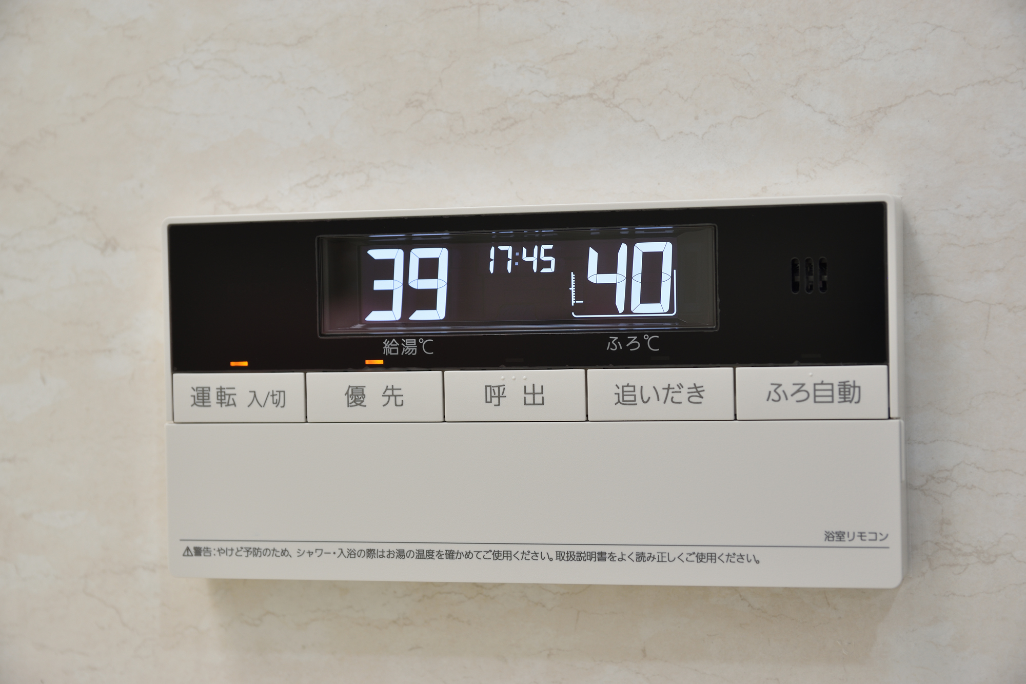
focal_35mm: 75
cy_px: 342
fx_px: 2137
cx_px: 513
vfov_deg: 18.2
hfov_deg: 27.0
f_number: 4.5
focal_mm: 50
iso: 100
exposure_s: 1/10
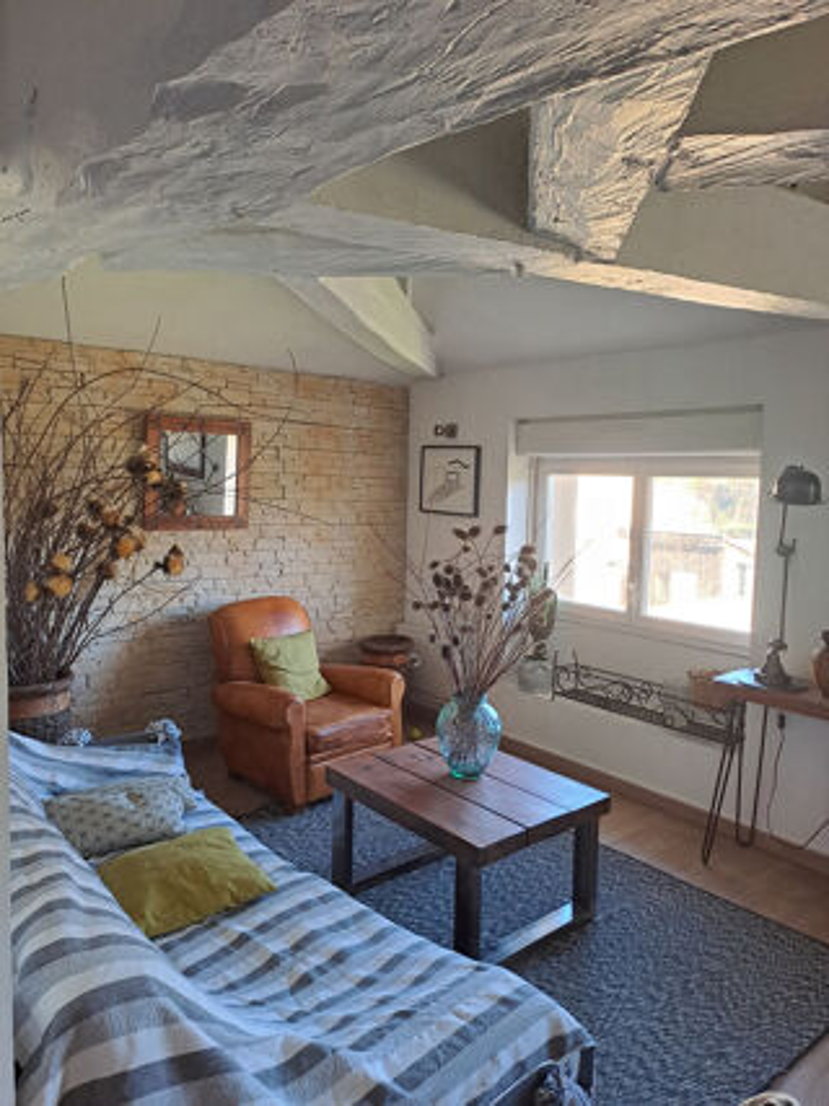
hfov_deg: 54.9
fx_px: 799
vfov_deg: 69.4
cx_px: 414
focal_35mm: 25
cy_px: 553
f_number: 1.8
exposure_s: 1/50
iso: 100
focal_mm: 4.65
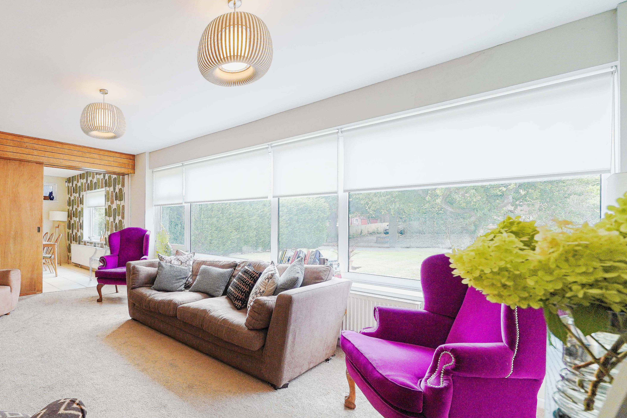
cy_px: 228
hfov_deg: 88.9
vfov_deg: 70.3
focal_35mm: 17
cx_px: 194
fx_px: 296
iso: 500
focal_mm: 12
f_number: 5.6
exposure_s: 1/60
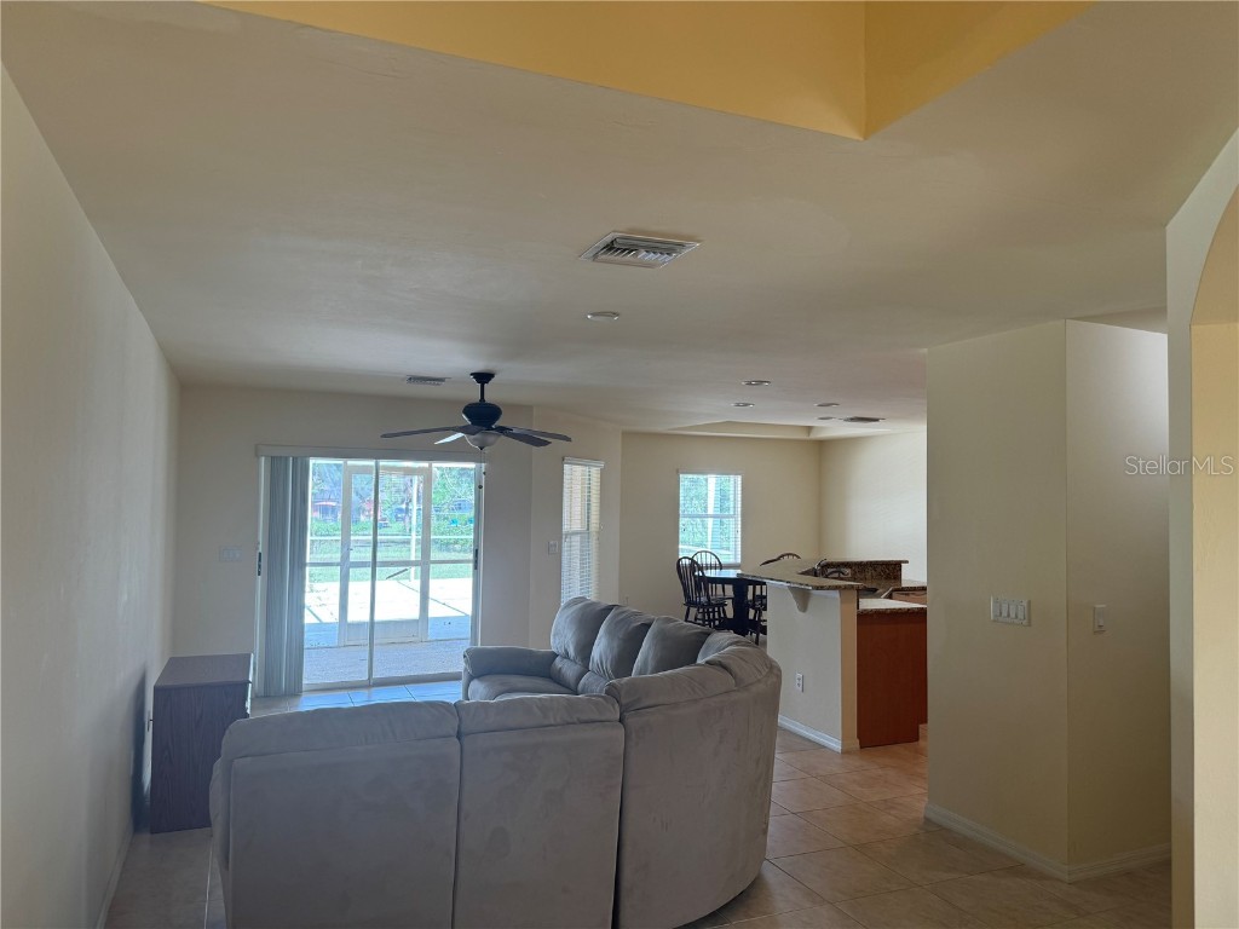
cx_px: 620
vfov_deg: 56.8
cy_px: 464
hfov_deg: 71.6
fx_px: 859
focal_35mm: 24
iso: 100
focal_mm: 6.76
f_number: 1.78
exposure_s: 1/120
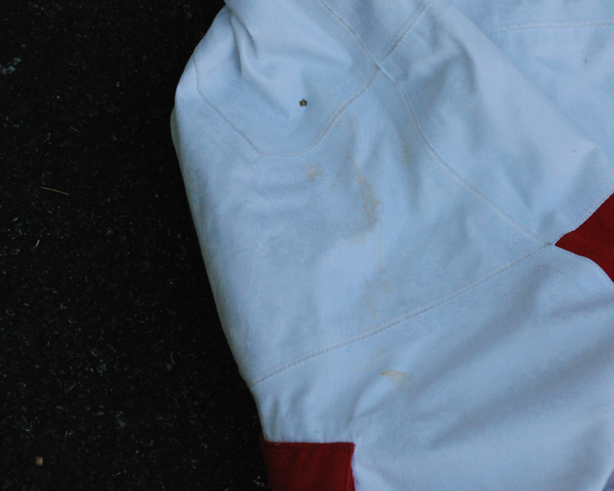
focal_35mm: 115
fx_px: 2090
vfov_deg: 13.4
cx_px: 370
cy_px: 244
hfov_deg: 16.7
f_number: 5.3
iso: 1600
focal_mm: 58
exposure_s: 1/1250
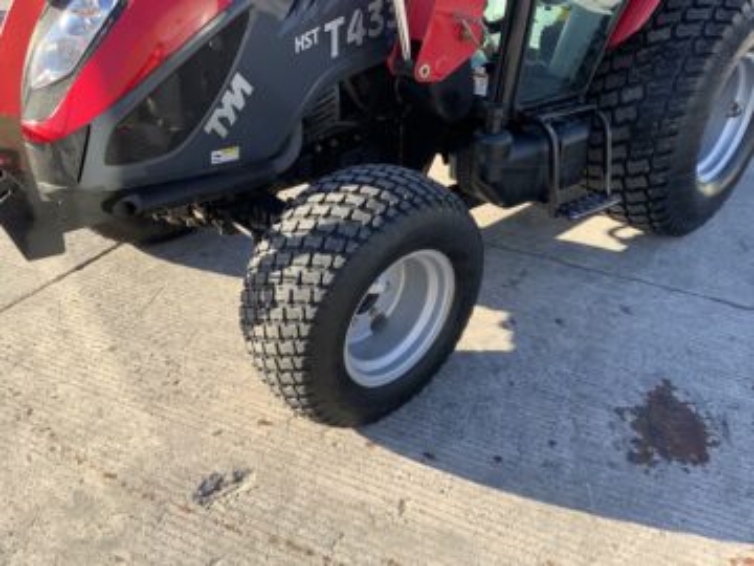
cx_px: 377
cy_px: 283
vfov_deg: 48.2
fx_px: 632
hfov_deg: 61.7
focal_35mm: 29
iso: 16
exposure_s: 1/593
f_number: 1.8
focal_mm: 3
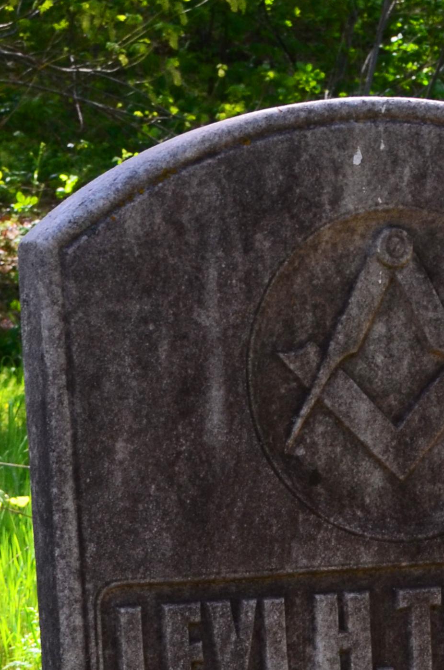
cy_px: 1053
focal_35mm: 127
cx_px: 376
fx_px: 2360
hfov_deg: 10.7
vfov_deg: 14.8
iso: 400
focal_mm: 24
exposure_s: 1/40
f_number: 9
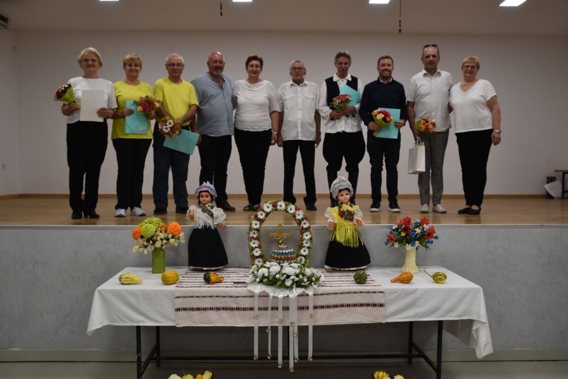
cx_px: 285
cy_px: 189
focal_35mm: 33
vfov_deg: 40.5
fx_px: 513
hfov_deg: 57.9
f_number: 3.5
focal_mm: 21
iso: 800
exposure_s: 1/200
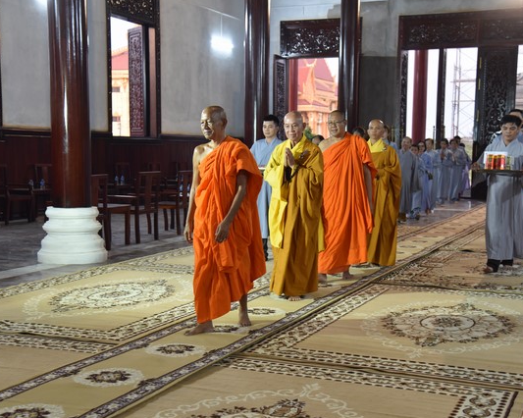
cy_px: 210
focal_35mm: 55
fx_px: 851
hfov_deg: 34.2
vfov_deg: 27.6
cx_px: 275
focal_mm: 48
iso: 2200
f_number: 4
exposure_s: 1/60
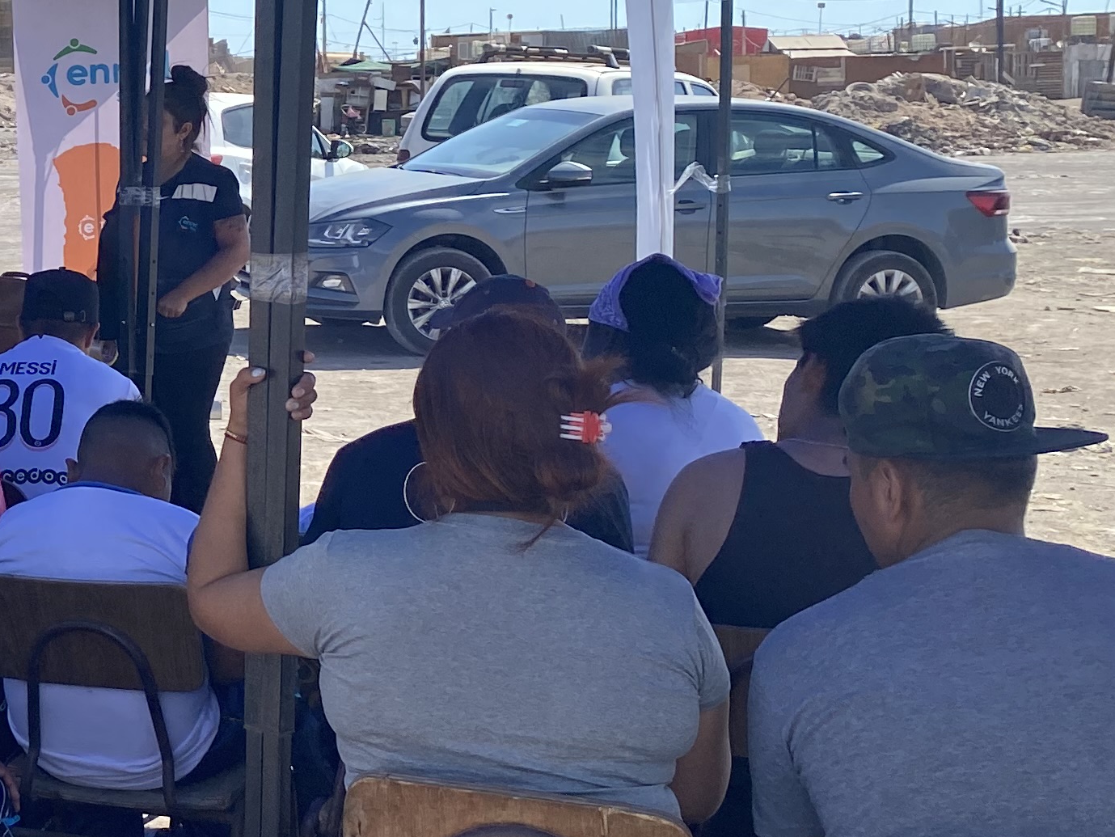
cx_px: -222
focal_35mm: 76
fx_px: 2449
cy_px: 278
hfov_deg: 23.5
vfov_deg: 19.3
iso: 32
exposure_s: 1/2755
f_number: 1.8
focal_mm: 4.25
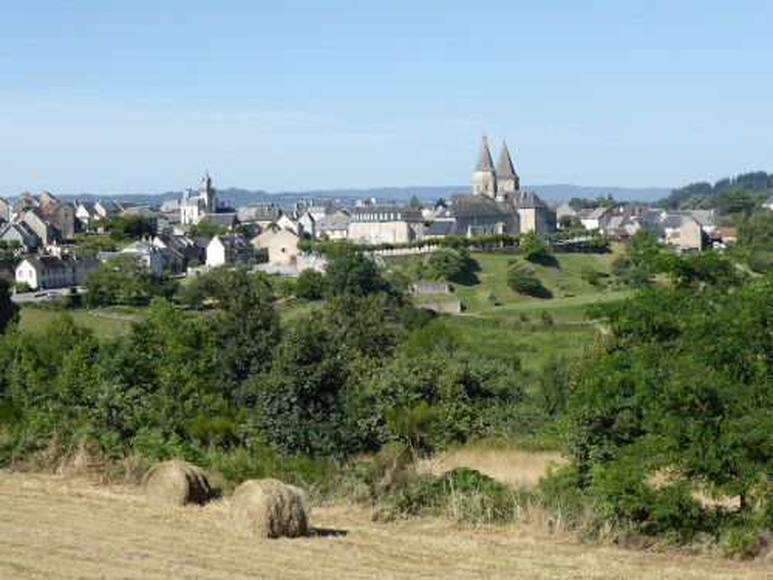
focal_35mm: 61
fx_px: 1362
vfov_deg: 24.0
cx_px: 386
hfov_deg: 31.7
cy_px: 290
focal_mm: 10.3
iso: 100
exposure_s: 1/500
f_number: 4.7
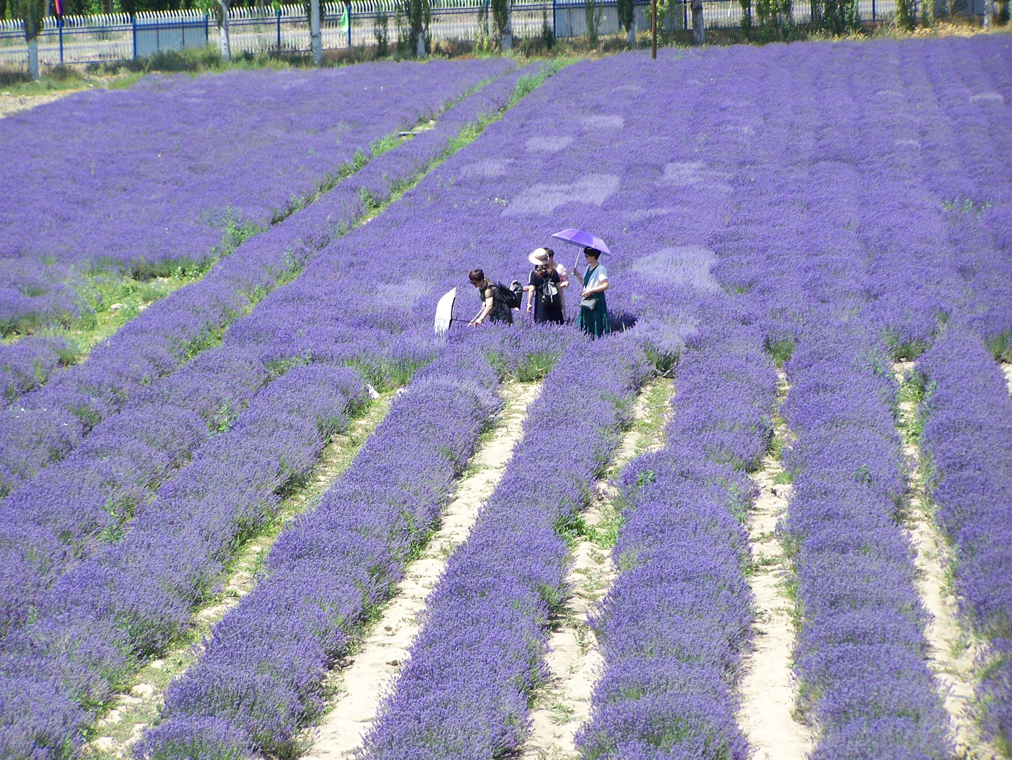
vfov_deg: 7.9
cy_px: 380
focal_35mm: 189
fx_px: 5529
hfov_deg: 10.5
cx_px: 506
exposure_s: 1/640
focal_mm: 31.3
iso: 80
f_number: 3.2
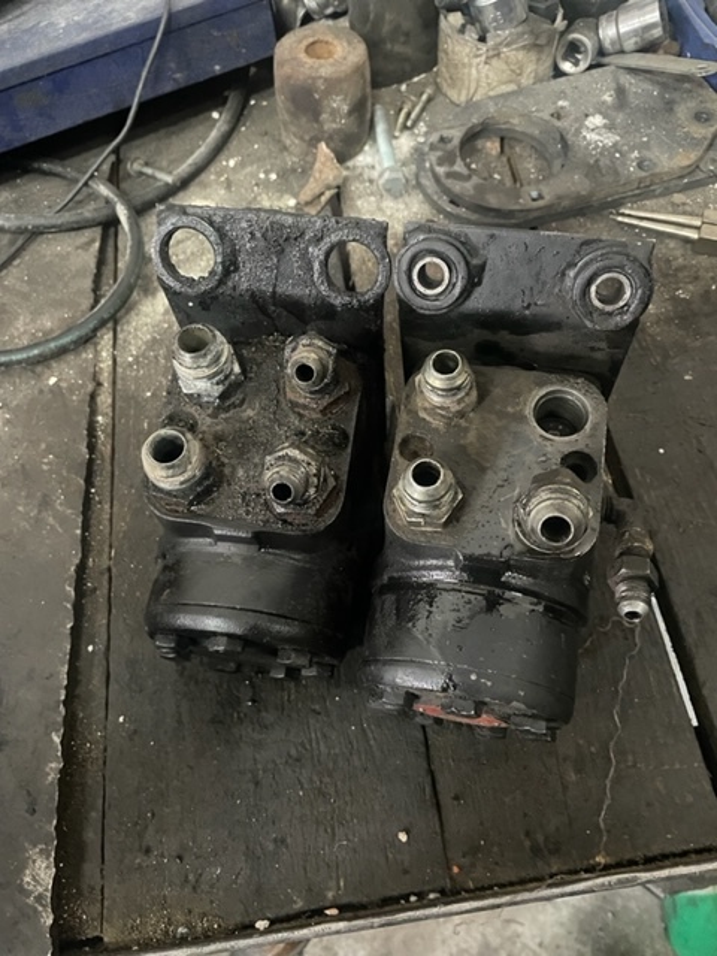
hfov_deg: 53.1
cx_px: 358
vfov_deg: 67.3
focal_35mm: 26
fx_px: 718
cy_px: 478
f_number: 1.6
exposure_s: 1/30
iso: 1000
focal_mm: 4.2
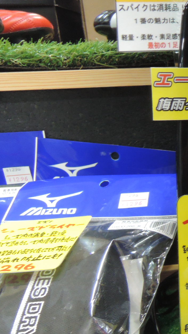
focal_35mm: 47
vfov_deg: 43.7
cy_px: 171
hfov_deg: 21.0
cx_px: 293
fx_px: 417
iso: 720
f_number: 2.8
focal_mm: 5.1
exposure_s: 1/8
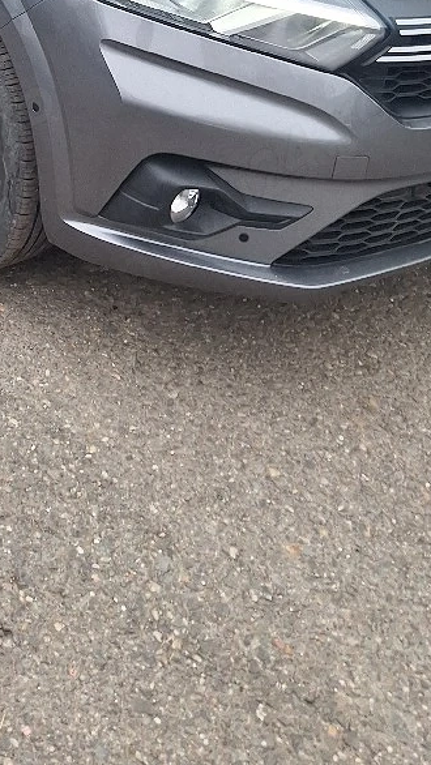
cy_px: -99
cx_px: 0
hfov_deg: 20.4
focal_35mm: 57
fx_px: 1157
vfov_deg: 31.9
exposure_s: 1/114
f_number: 1.8
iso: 40
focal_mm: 5.54
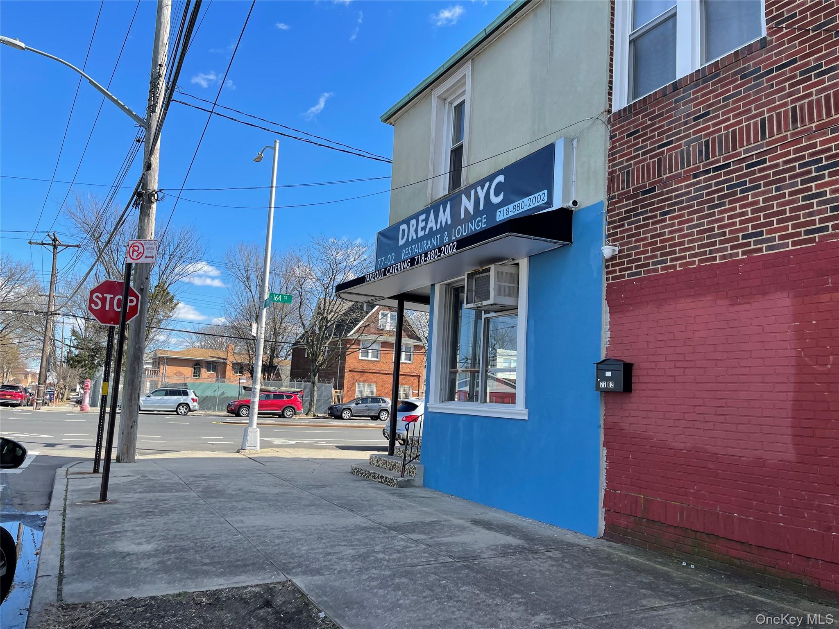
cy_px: 314
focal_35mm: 26
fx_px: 630
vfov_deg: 53.1
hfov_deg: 67.3
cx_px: 420
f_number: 1.6
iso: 32
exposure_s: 1/1553
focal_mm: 5.1
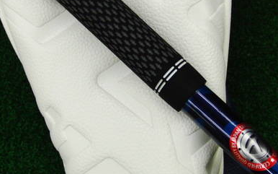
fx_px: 492
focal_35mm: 65
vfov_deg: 20.0
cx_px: 136
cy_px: 71
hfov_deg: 31.5
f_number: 3.6
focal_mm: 6.42
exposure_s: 1/80
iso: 200
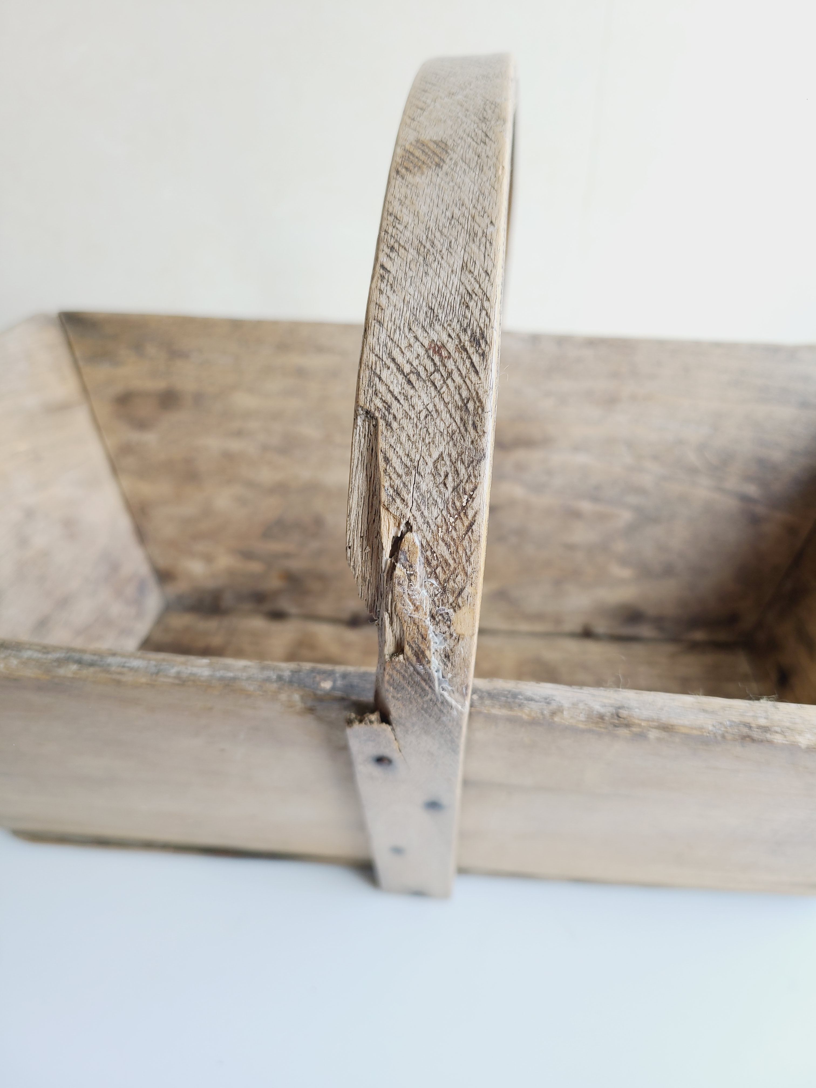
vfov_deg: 67.3
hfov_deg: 53.1
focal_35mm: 26
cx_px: 408
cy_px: 544
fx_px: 817
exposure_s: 1/143
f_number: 1.8
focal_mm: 5.4
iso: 40
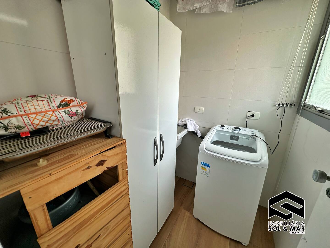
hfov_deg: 102.1
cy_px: 124
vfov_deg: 85.7
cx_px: 165
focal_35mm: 14
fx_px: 133
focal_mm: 2.22
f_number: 2.2
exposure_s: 1/219
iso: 40
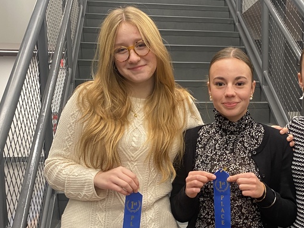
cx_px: 234
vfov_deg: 27.7
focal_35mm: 52
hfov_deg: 35.8
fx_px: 457
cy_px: 170
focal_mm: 4.25
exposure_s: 1/43
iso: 160
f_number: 1.8
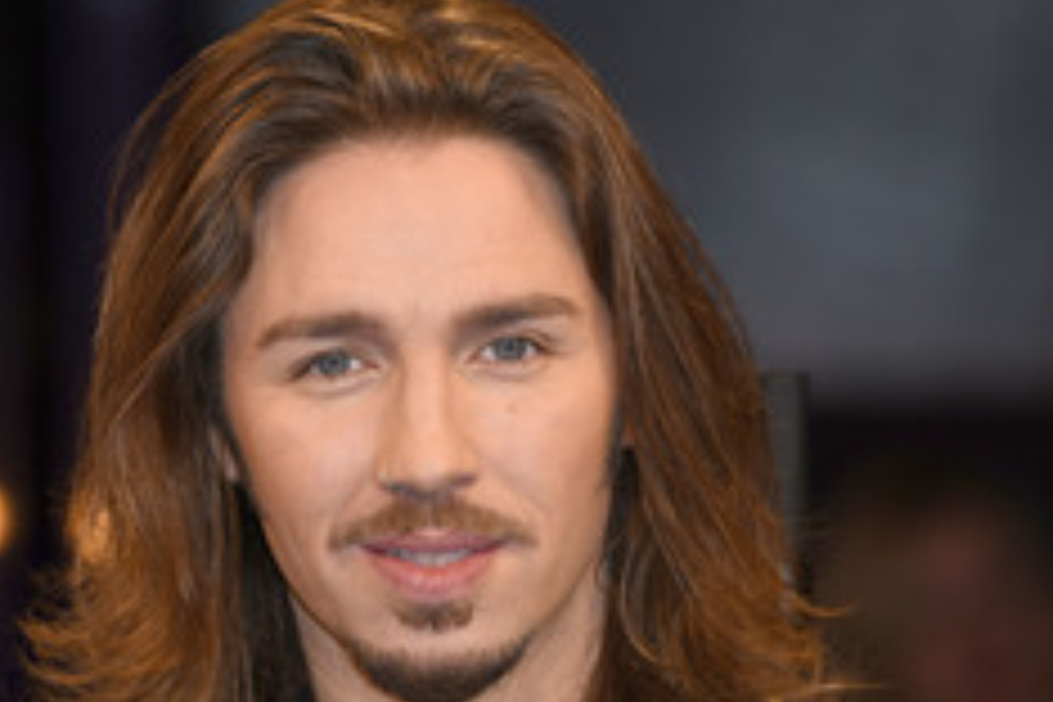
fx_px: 11260
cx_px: 349
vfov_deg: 3.6
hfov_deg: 5.4
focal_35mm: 385
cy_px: 590
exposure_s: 1/400
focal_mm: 200
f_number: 3.5
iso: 800
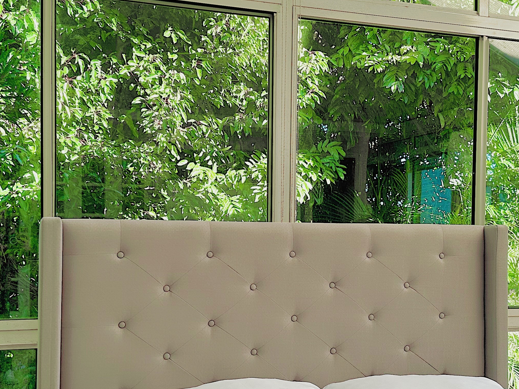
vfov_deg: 30.1
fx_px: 720
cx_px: 254
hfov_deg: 39.7
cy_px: 250
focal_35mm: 48
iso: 80
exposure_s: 1/424
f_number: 1.78
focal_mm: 6.86
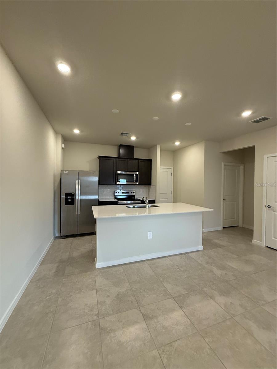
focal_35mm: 14
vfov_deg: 102.1
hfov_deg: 85.7
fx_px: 149
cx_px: 138
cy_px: 184
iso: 320
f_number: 2.2
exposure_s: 1/120
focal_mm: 2.22
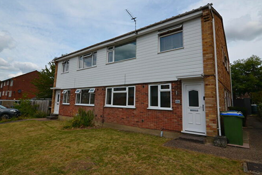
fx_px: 138
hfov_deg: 86.9
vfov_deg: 64.5
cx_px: 135
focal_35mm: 19
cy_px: 84
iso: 100
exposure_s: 1/250
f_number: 8
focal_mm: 12
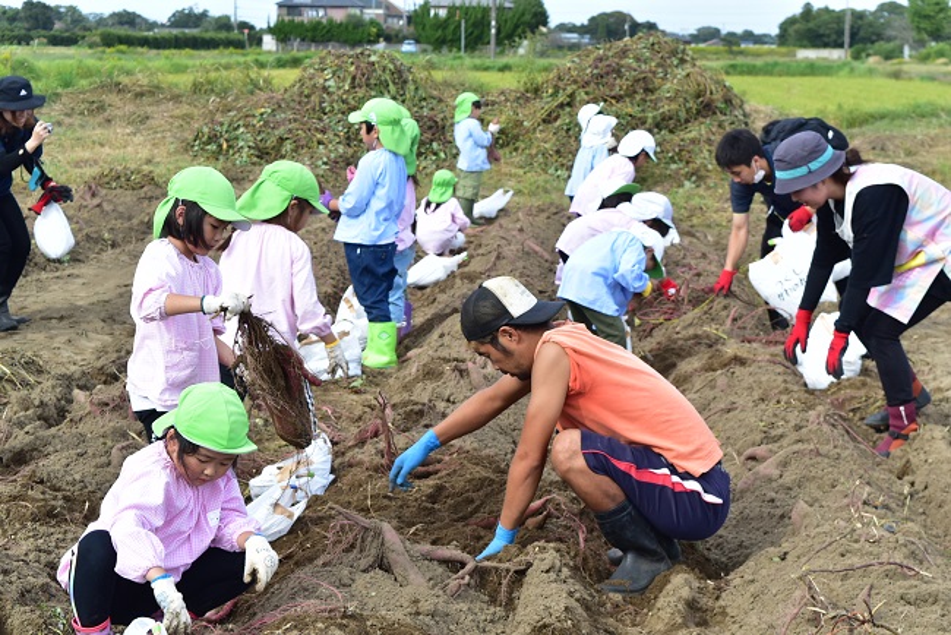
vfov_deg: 26.5
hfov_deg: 38.9
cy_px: 318
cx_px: 476
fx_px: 1348
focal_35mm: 51
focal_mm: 34
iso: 400
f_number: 9
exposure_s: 1/320
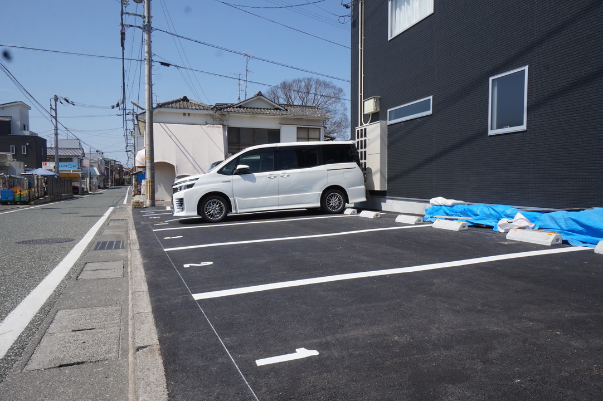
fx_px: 377
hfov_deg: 77.4
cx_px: 302
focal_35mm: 22
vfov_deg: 56.1
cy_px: 200
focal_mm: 15
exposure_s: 1/125
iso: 100
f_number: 13
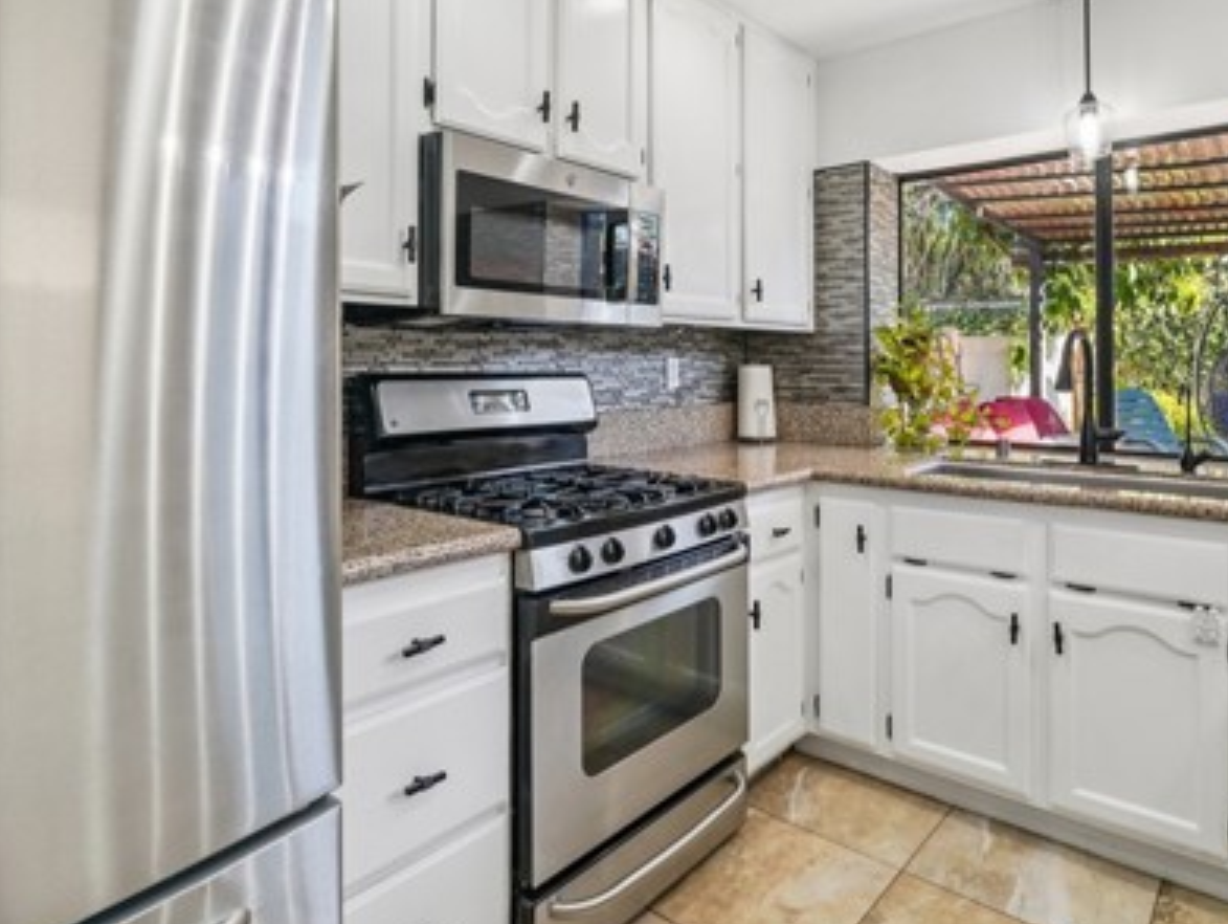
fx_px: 781
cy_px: 355
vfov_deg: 60.5
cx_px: 669
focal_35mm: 22
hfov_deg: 76.2
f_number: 7.1
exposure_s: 1/30
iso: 320
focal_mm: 14
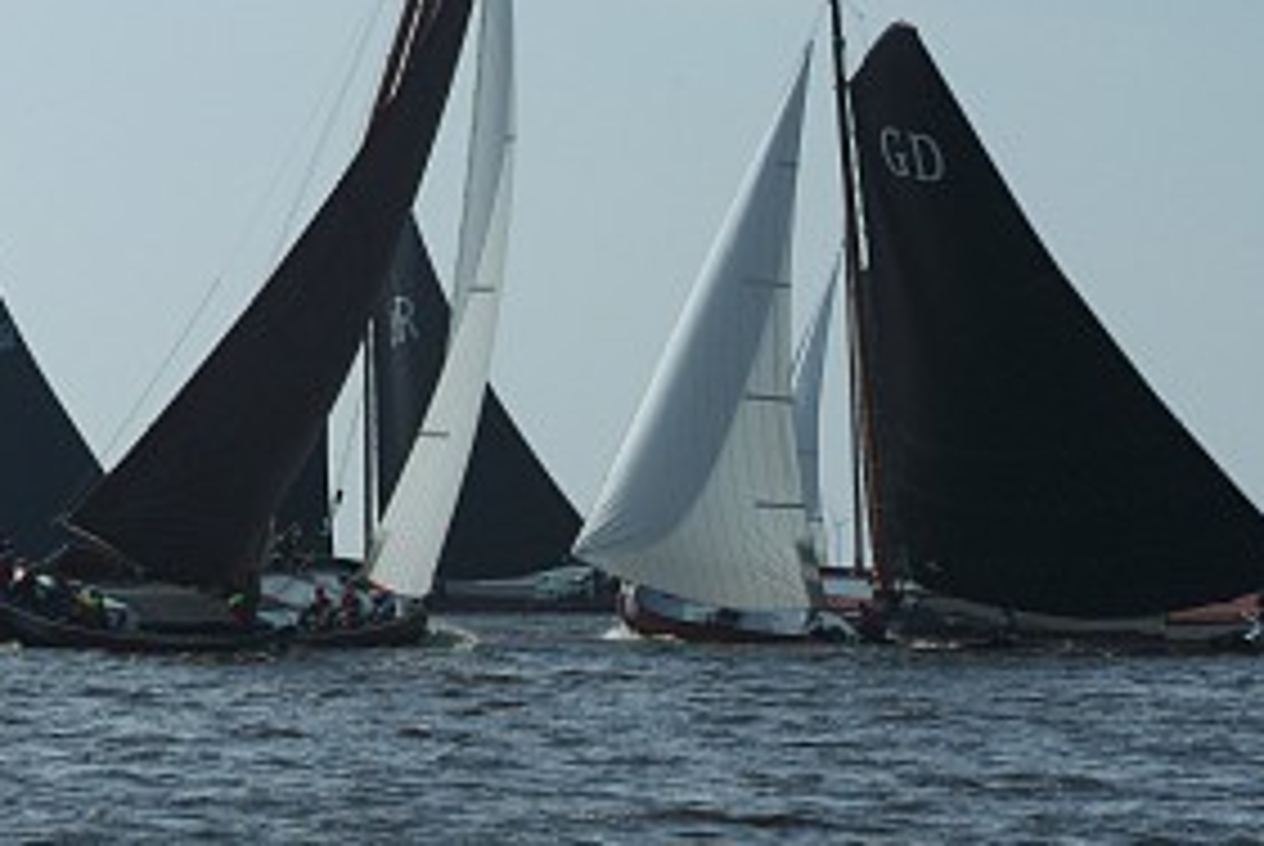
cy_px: 335
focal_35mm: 216
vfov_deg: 6.4
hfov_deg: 9.5
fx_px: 7592
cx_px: 454
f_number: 9.5
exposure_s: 1/1500
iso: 400
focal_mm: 90
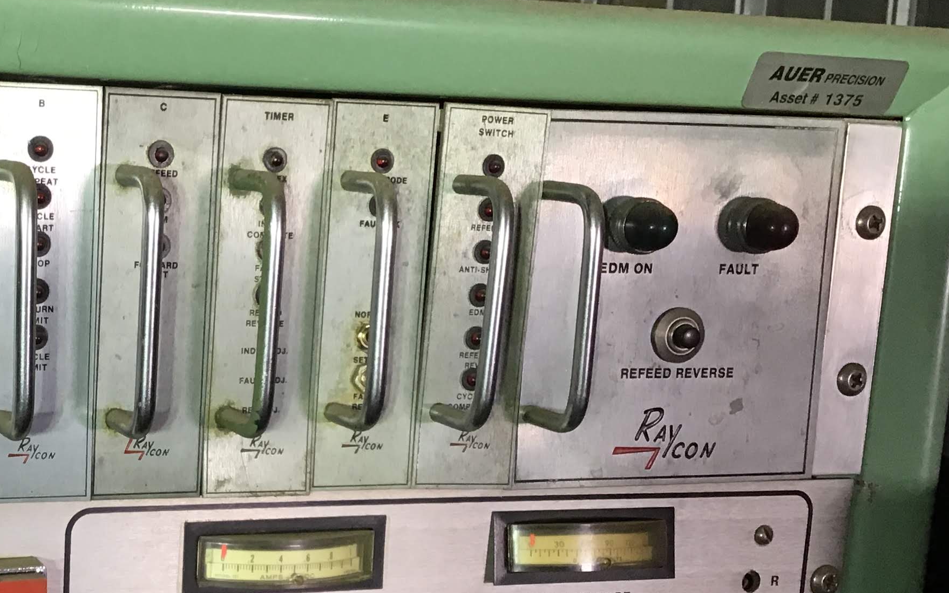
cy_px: 411
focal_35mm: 61
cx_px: 125
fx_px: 1578
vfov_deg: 21.2
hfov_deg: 32.1
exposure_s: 1/30
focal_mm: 3.3
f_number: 2.4
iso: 64
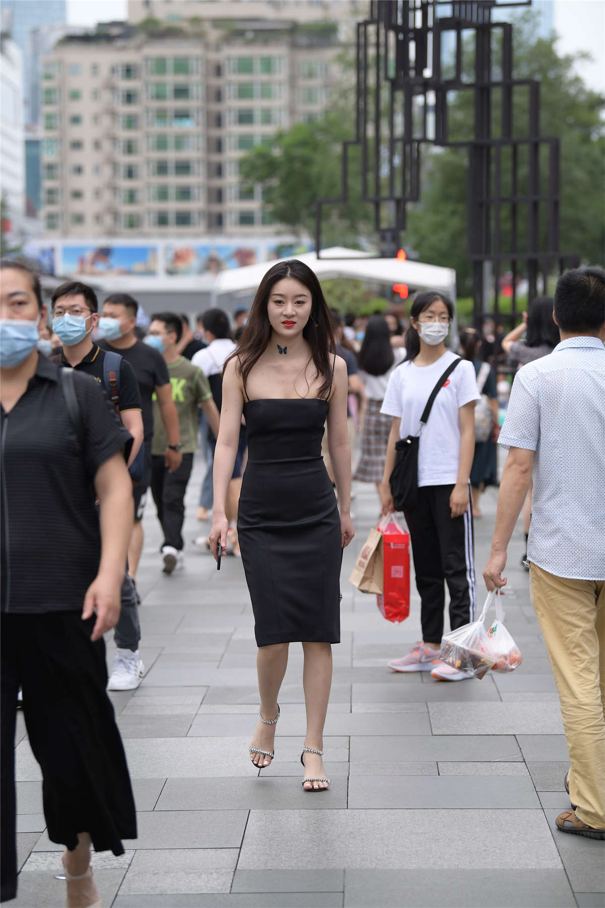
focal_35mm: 105
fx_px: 2647
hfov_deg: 13.0
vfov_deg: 19.5
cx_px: 302
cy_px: 454
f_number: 3.5
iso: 500
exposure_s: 1/640
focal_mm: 105
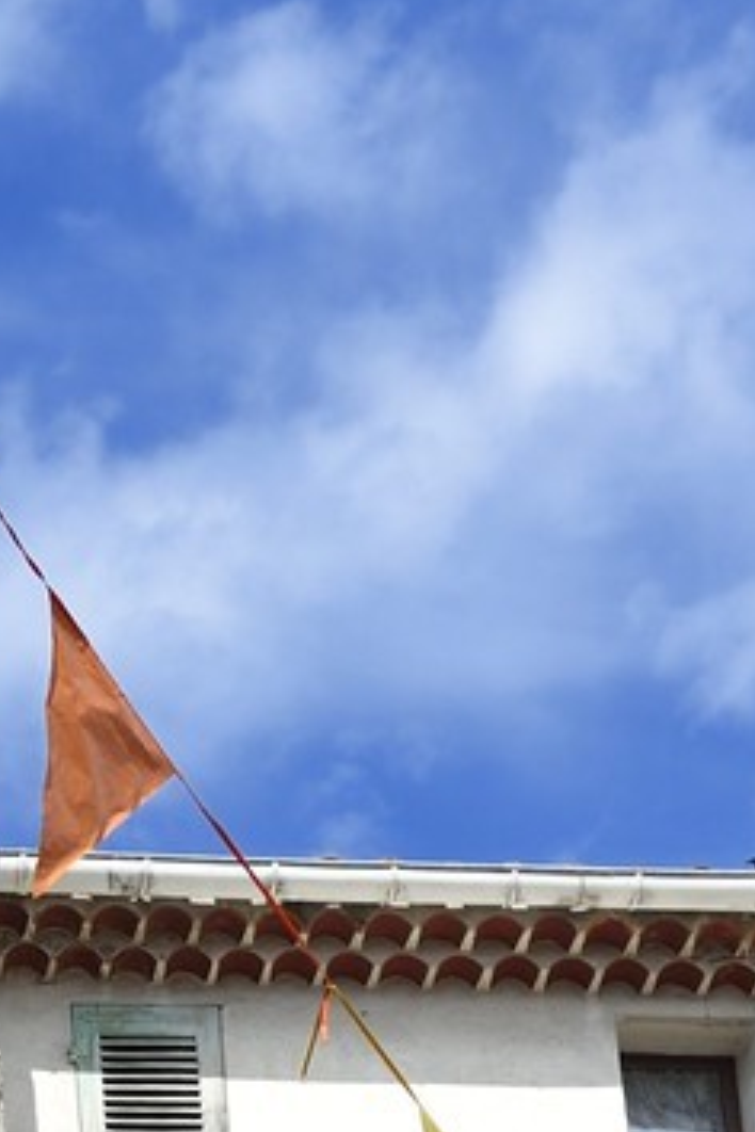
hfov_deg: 8.4
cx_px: -499
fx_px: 4970
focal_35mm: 158
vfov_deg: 11.4
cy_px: 2443
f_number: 5
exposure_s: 1/2000
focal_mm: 35
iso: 200
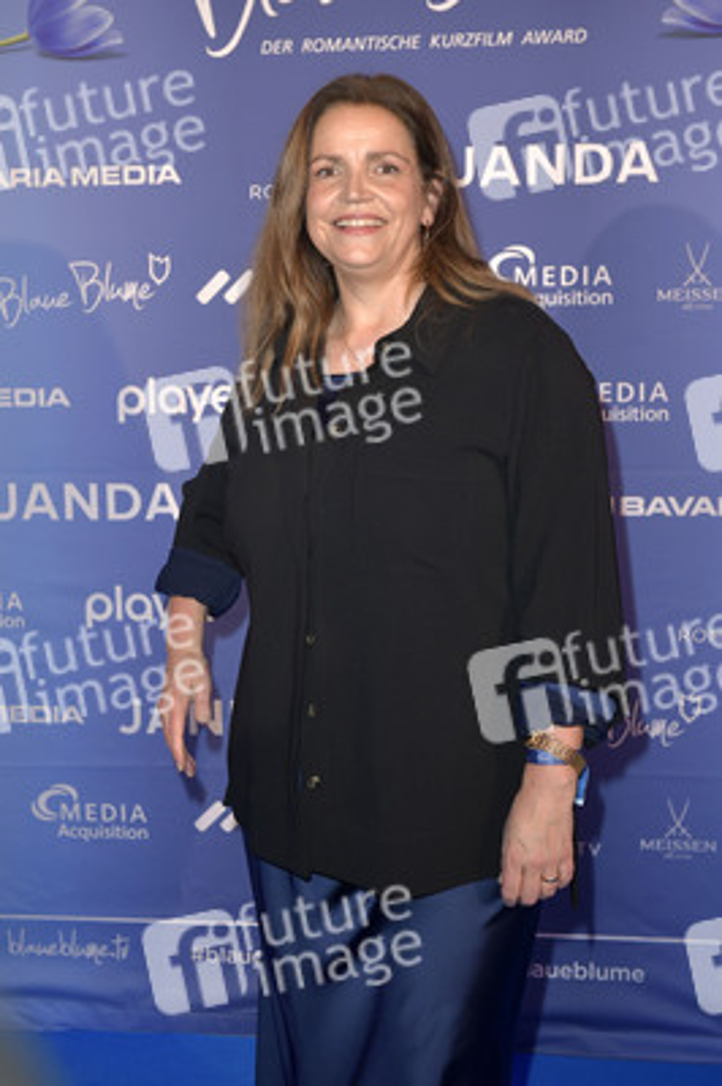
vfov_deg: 38.2
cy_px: 543
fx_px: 1567
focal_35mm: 52
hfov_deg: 25.9
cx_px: 361
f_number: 5
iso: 1250
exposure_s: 1/250
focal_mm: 52
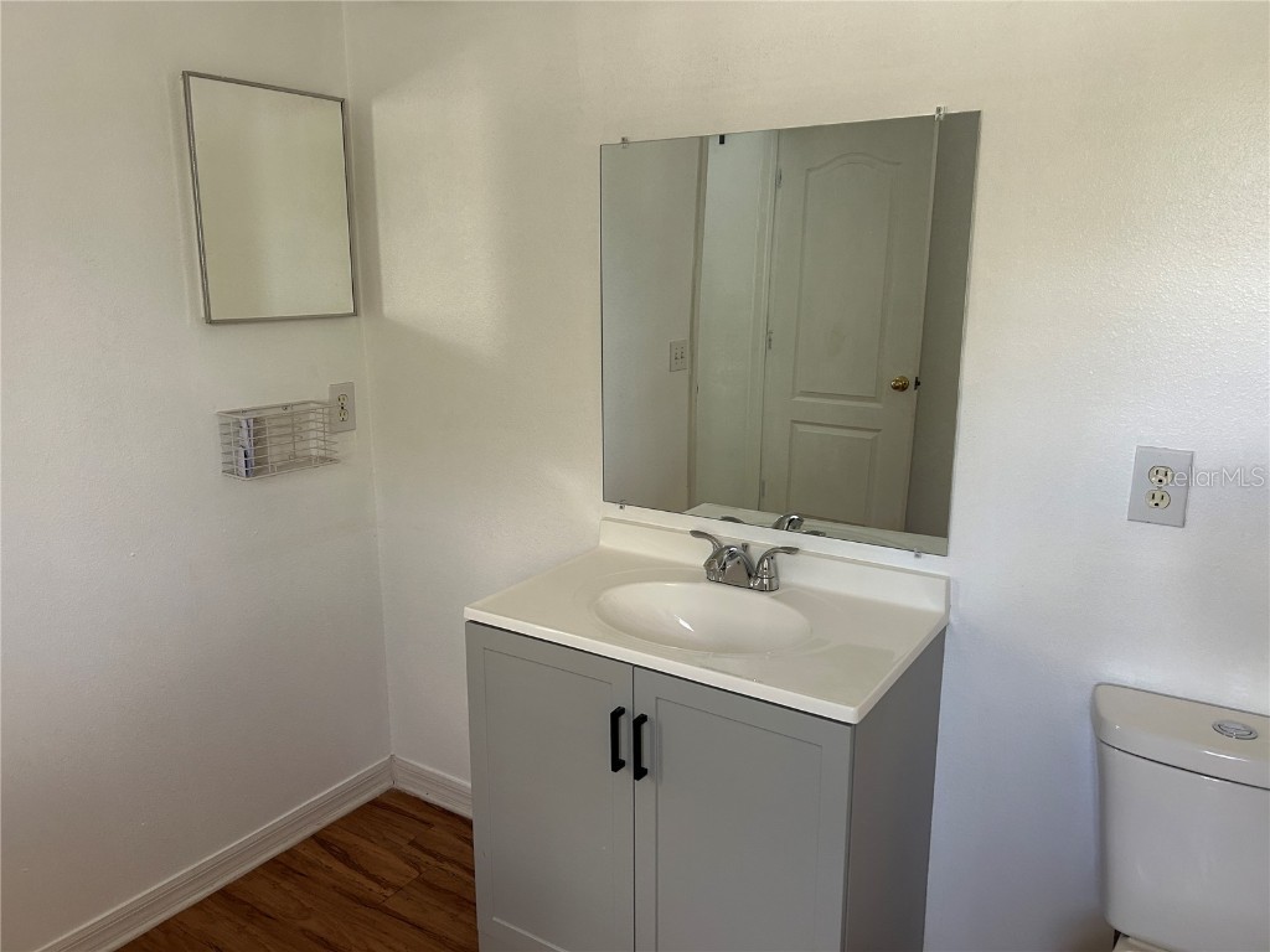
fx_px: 954
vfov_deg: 53.1
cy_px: 476
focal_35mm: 26
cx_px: 635
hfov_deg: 67.3
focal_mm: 5.7
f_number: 1.5
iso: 125
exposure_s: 1/109
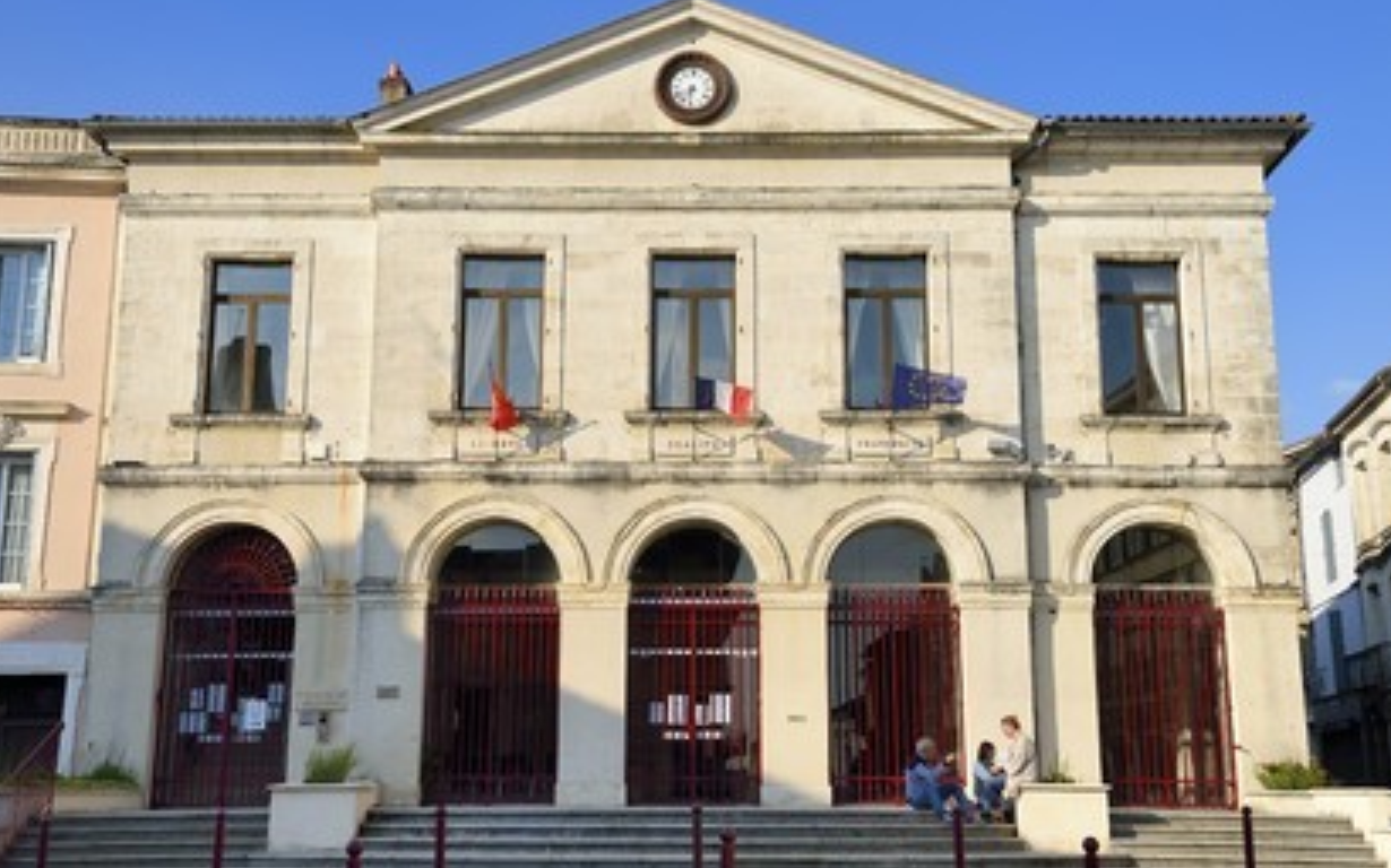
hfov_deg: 43.5
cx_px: 690
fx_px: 1743
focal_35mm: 46
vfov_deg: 28.0
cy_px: 403
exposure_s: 1/250
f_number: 11
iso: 200
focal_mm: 44
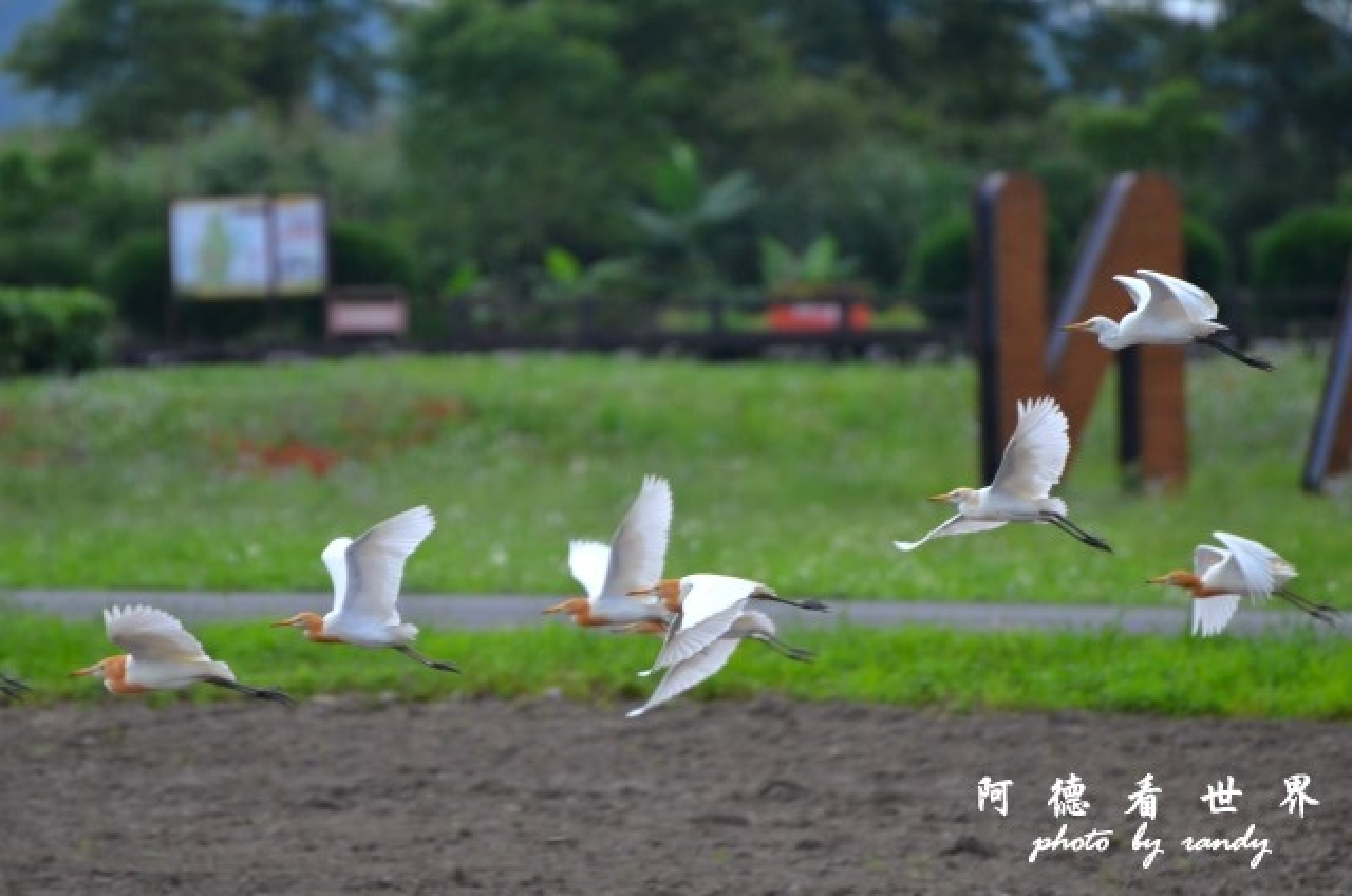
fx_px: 16866
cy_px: 448
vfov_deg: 3.0
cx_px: 676
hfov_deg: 4.6
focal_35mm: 450
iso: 1800
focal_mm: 300
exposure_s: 1/1000
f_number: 5.6
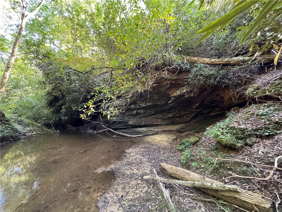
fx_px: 114
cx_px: 141
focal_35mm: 14
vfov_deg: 85.7
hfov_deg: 102.1
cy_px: 106
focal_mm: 2.22
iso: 640
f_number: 2.2
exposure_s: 1/60
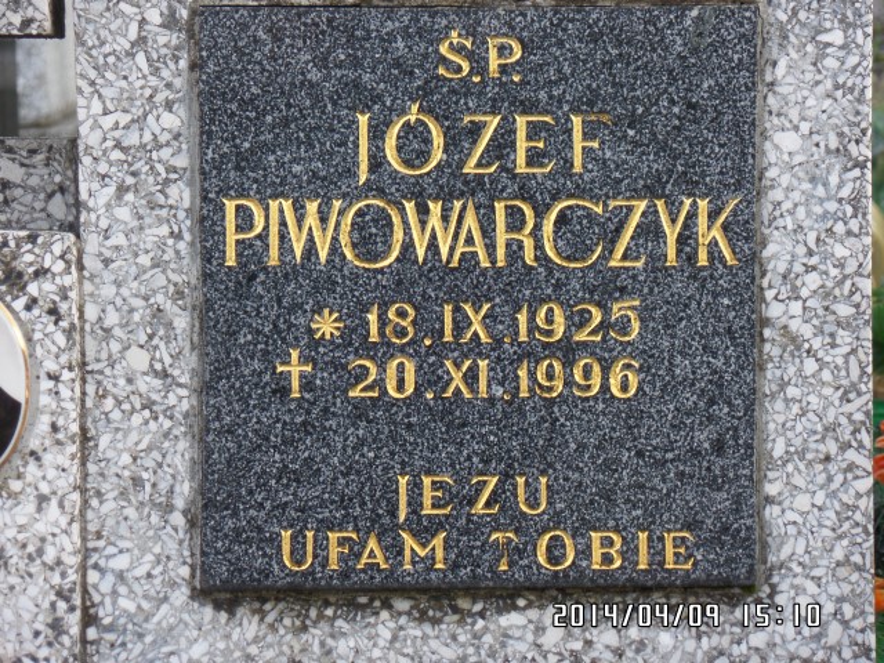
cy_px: 332
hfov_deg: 11.4
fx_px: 4418
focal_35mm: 173
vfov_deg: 8.6
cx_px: 442
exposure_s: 1/90
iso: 100
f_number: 4.5
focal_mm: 30.8
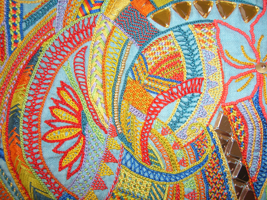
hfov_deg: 49.0
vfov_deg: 37.7
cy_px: 100
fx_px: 293
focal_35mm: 38
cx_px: 134
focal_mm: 6.2
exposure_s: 1/60
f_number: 2.7
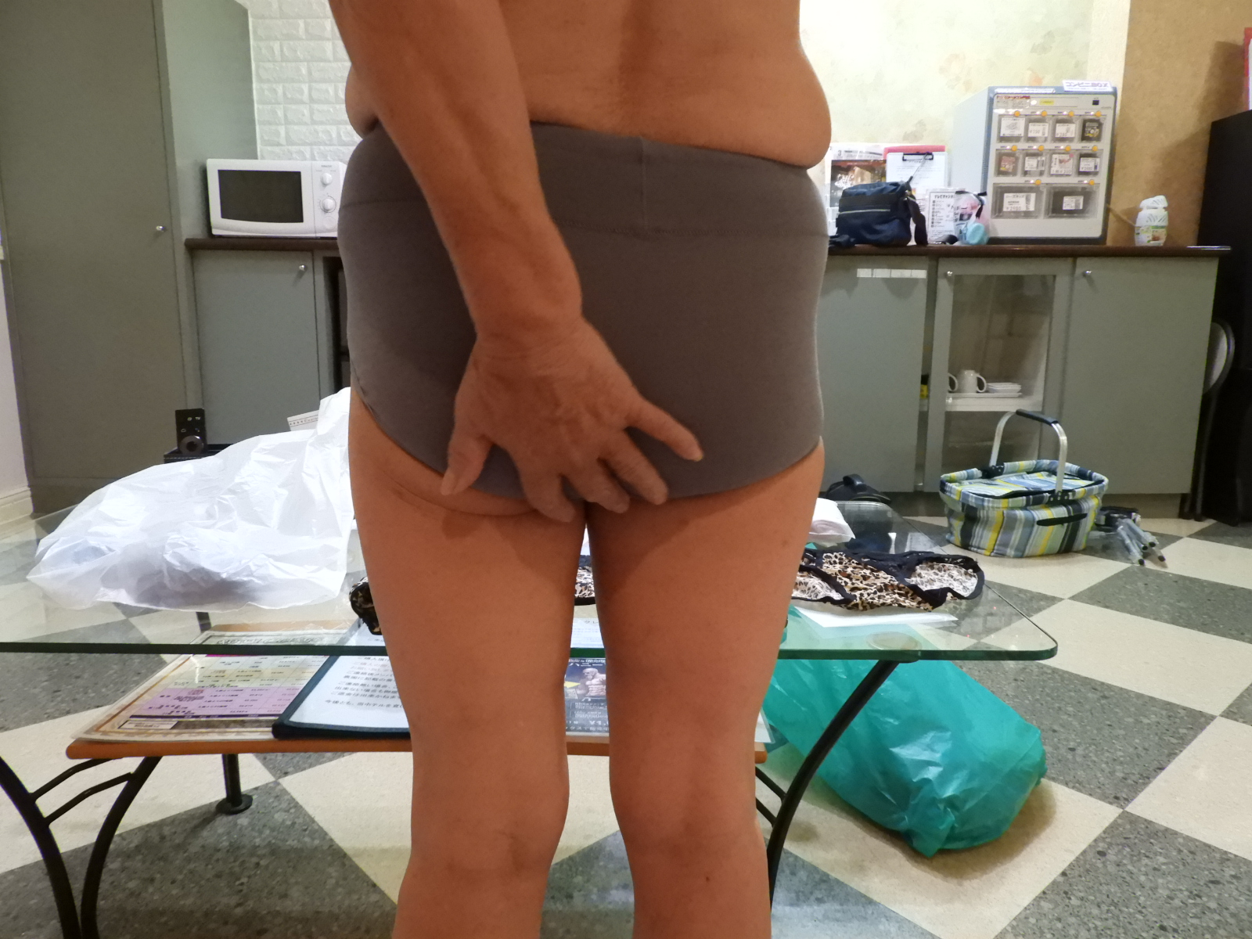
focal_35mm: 24
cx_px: 626
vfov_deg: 56.8
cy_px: 470
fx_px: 868
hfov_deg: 71.6
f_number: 3.3
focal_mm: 4.3
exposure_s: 1/30
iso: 1400
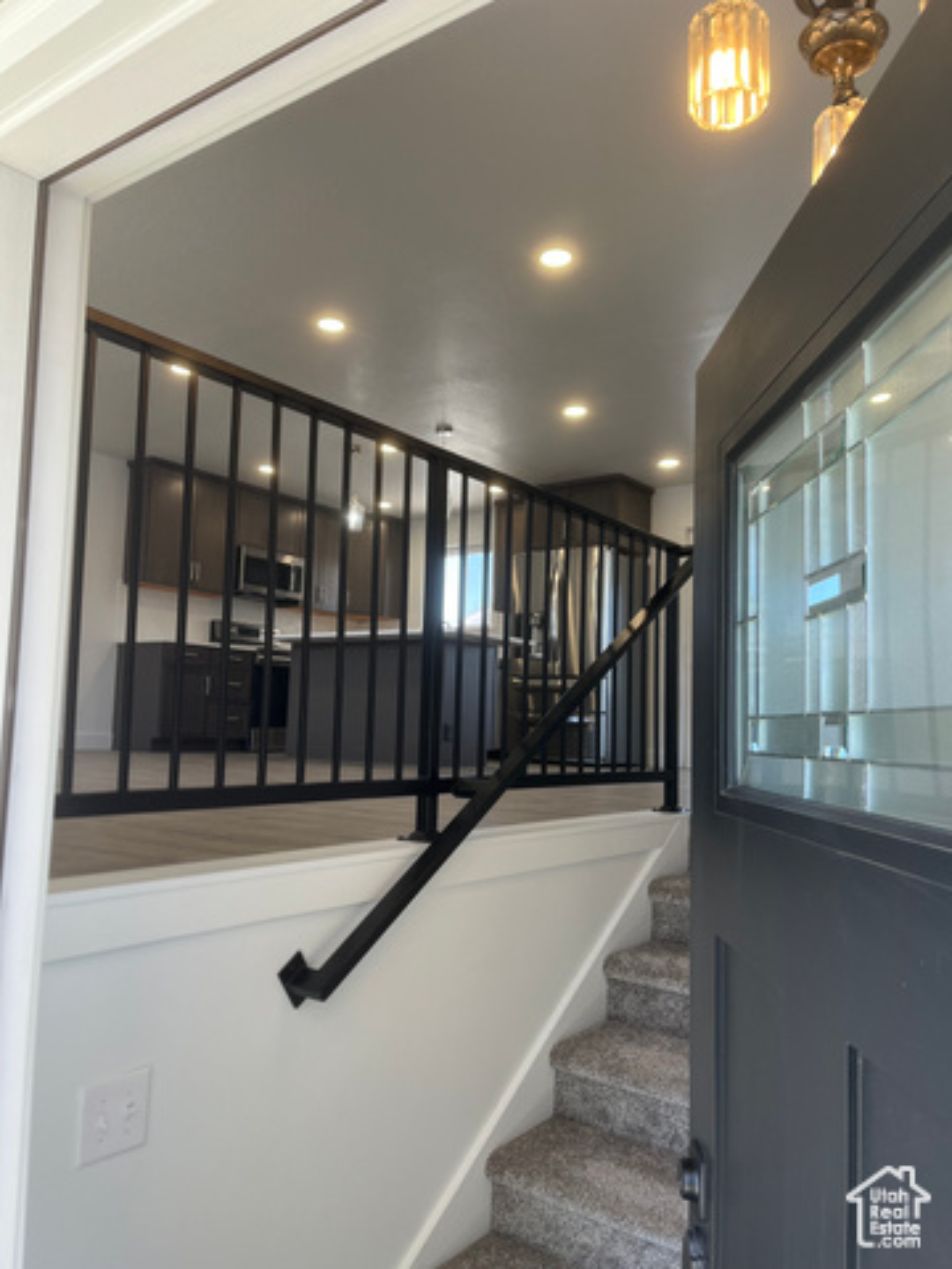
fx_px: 953
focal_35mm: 26
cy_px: 634
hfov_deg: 53.1
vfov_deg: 67.3
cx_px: 476
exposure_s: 1/153
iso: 50
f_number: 1.6
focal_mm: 5.1
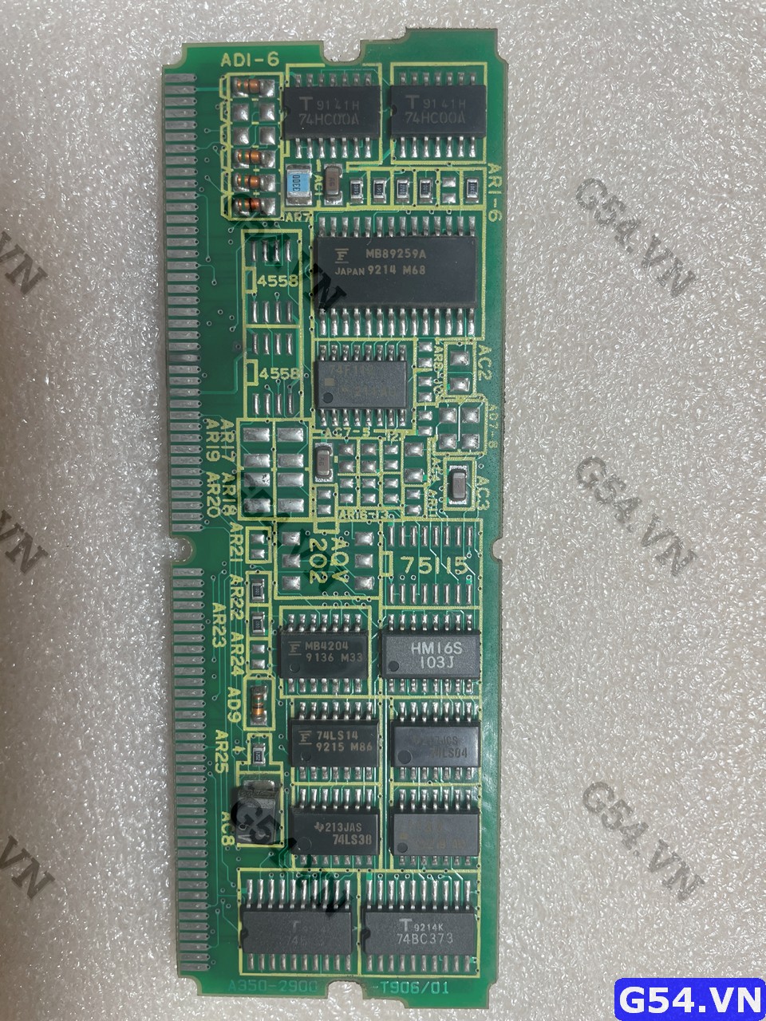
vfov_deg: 67.3
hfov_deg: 53.1
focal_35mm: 26
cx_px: 383
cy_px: 510
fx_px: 767
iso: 32
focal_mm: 4.2
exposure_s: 1/143
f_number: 1.6
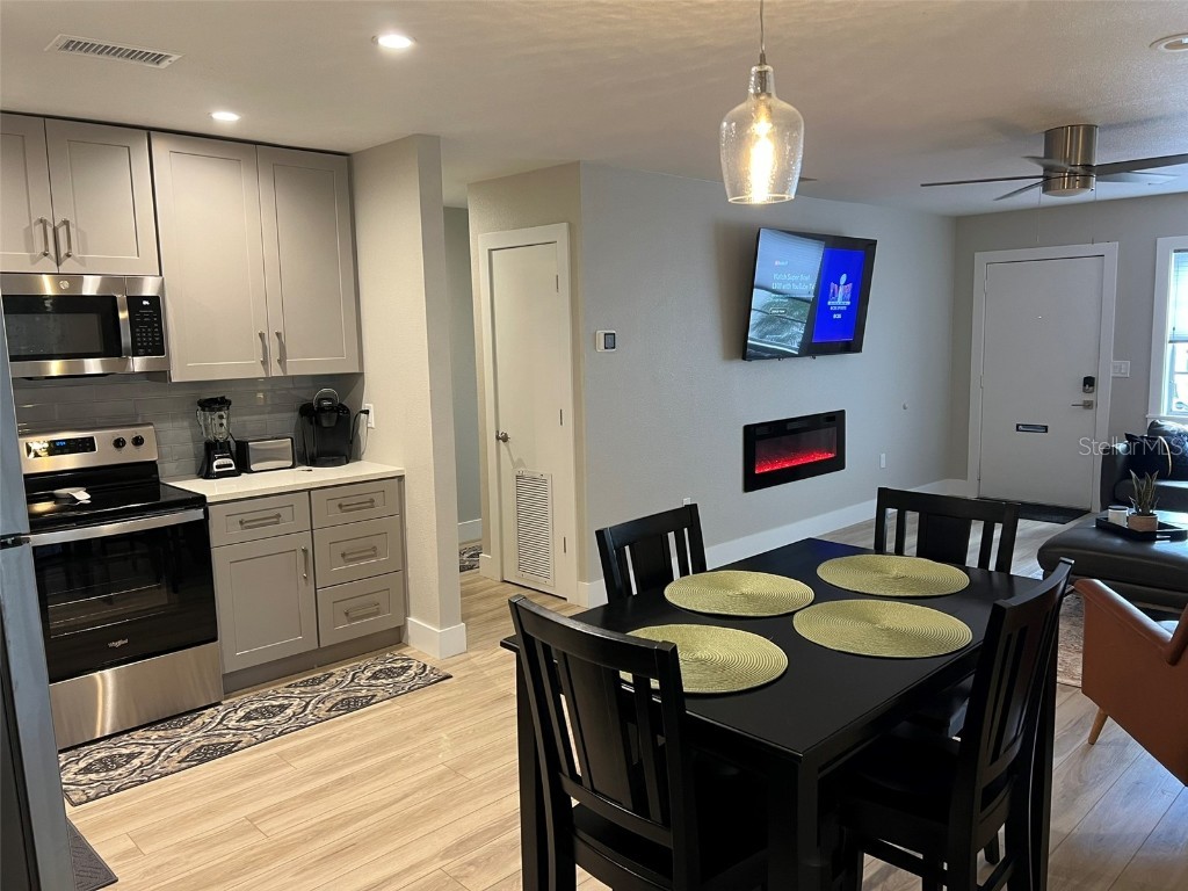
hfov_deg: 67.3
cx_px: 594
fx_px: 892
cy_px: 446
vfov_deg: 53.1
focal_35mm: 26
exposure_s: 1/60
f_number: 1.5
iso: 160
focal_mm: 5.7
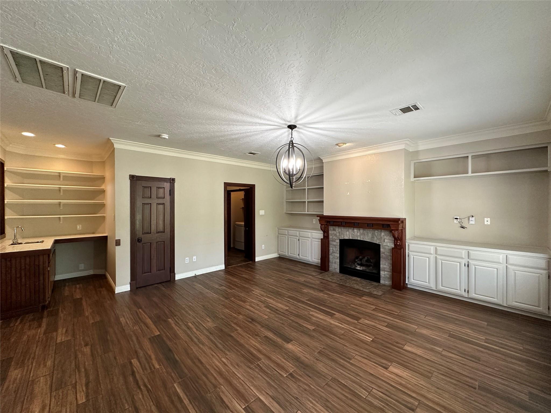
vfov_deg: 85.7
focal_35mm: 14
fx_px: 223
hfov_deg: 102.1
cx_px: 276
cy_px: 206
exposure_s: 1/120
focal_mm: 2.22
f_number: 2.2
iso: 250
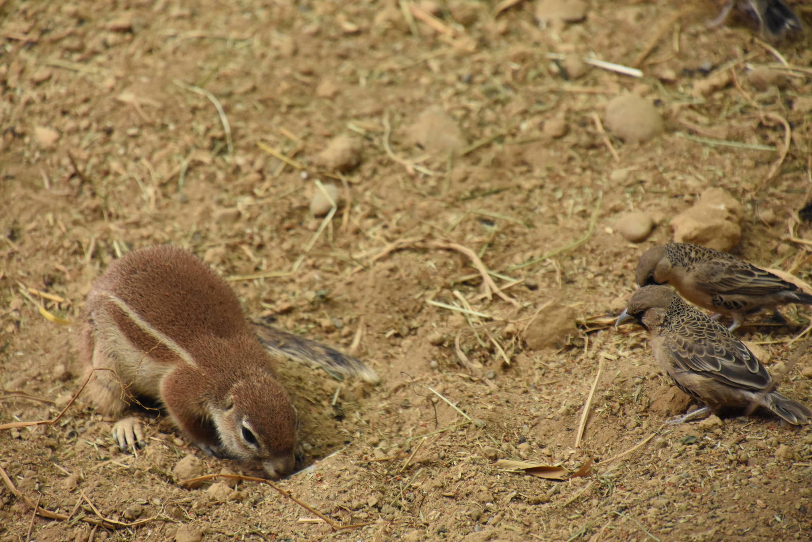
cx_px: 406
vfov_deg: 4.2
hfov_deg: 6.2
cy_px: 271
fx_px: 7443
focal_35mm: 330
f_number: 6.3
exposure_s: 1/800
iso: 2500
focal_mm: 220
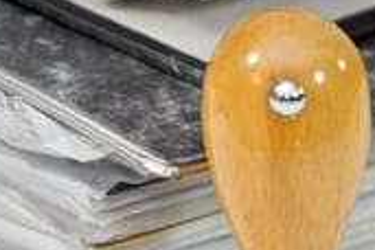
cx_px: 295
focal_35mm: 391
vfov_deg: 3.5
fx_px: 4075
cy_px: 261
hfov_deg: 5.3
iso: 320
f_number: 8
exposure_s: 1/60
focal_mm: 105
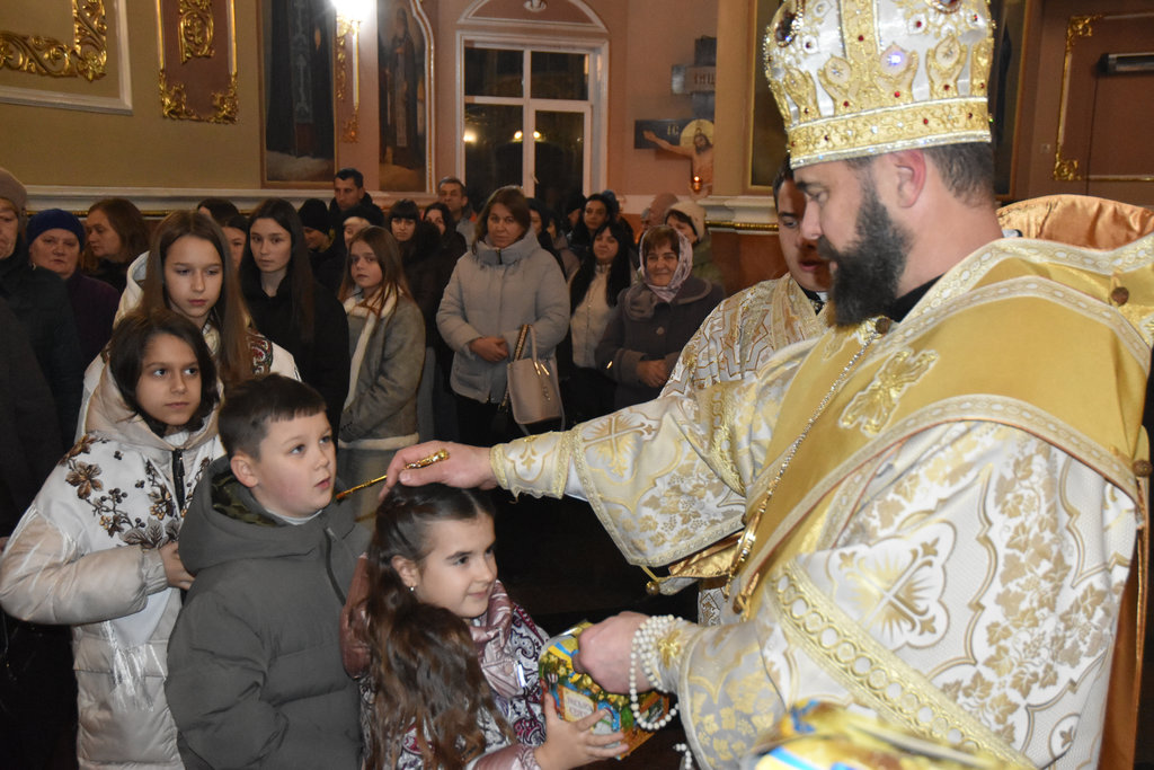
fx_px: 1154
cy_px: 385
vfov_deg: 36.9
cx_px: 577
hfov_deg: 53.1
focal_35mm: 36
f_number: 3.8
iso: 3600
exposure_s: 1/60
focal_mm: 24
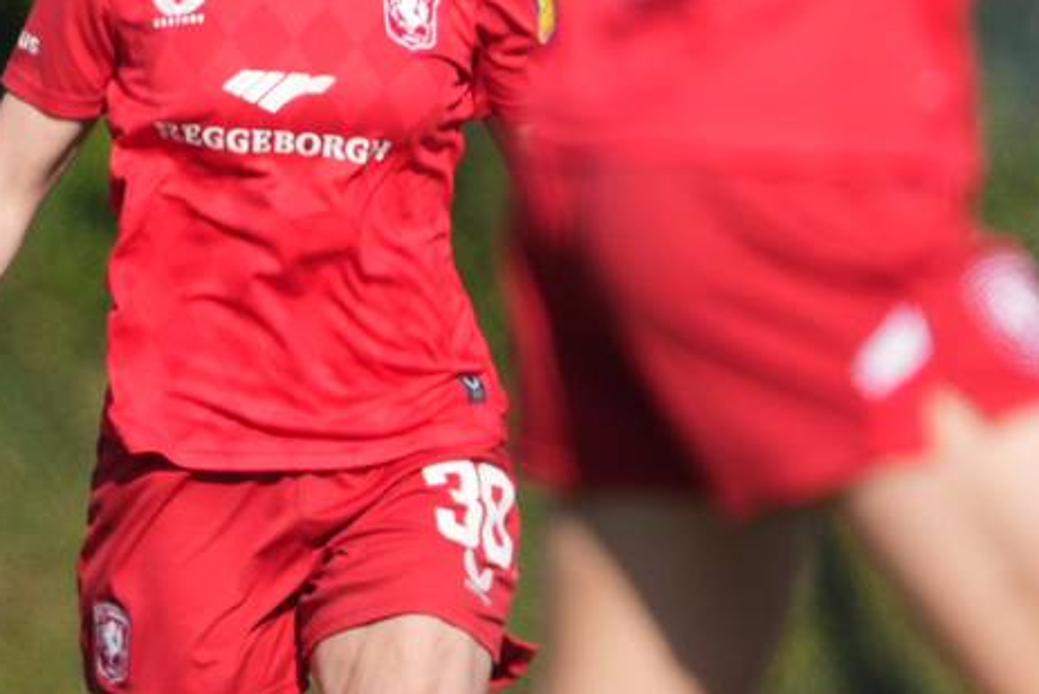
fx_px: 53840
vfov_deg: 0.7
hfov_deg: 1.1
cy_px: 391
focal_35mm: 1865
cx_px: 1533
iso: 320
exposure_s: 1/5000
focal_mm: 300
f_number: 2.8
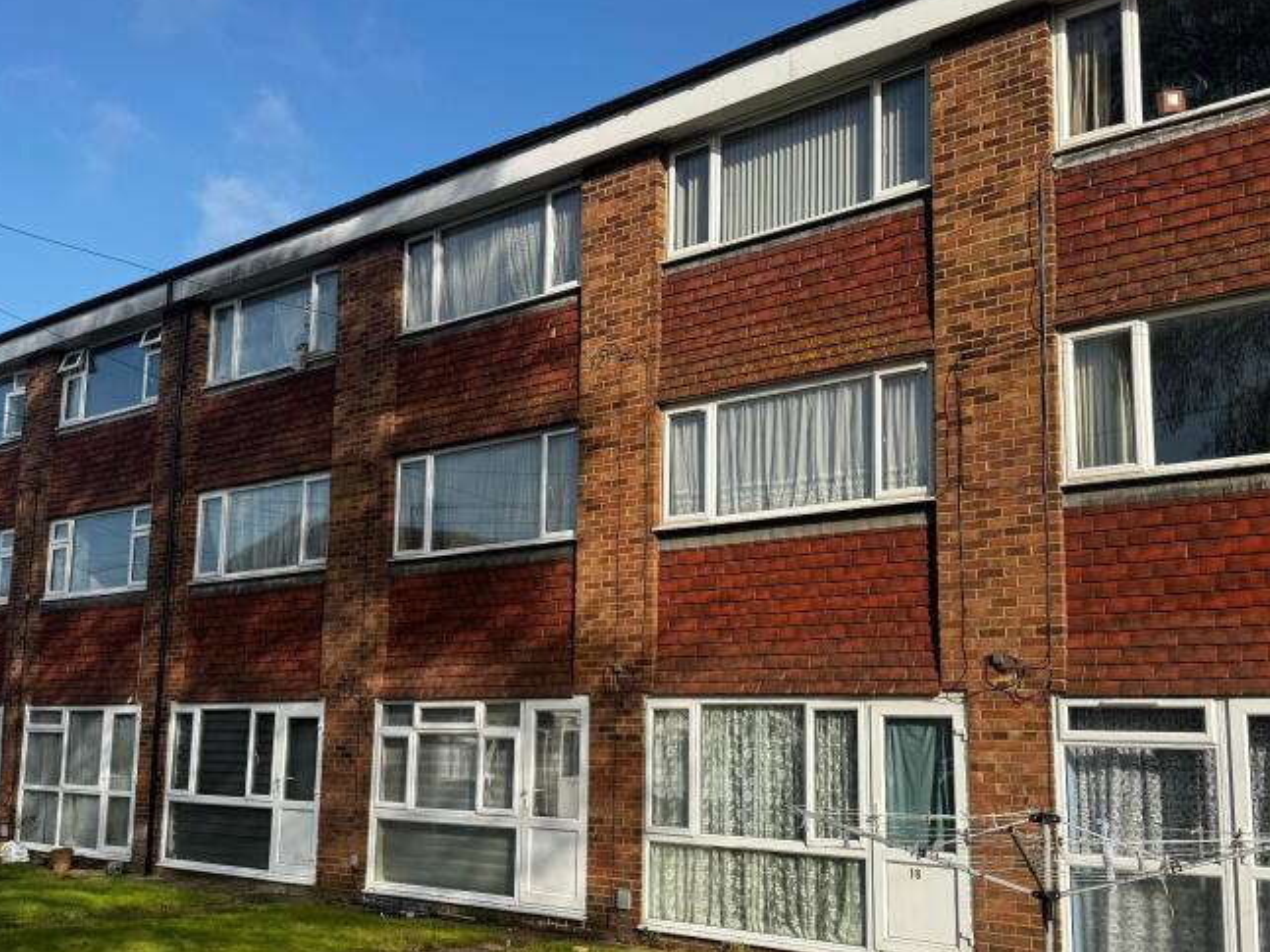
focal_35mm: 38
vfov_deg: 37.7
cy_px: 520
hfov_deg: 49.0
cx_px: 646
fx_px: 1394
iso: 80
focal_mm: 6.76
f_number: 1.78
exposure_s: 1/4049
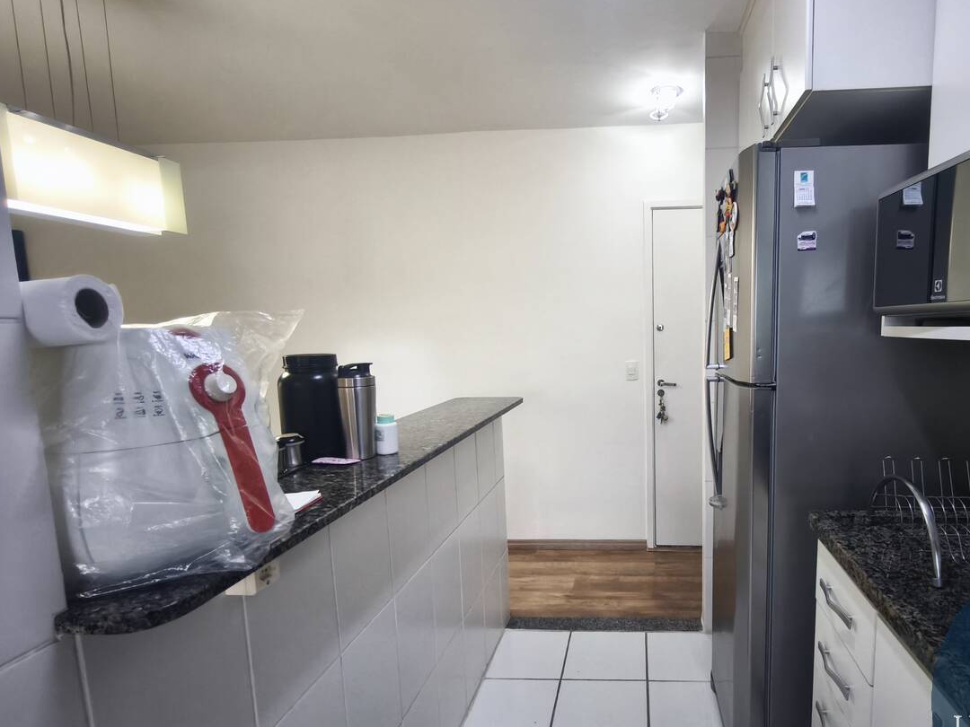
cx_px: 611
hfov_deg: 80.1
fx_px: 560
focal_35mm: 20
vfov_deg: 65.9
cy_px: 393
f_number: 2.2
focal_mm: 1.91
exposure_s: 1/30
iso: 400
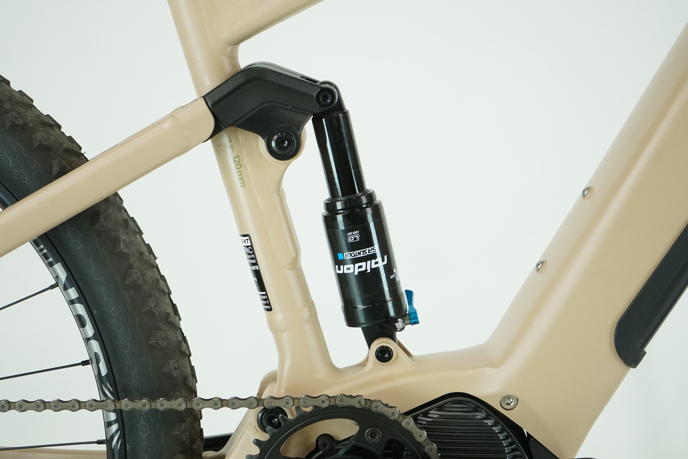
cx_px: 344
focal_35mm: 70
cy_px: 230
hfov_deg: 28.8
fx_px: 1338
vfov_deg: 19.5
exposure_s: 1/200
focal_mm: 70
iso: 1600
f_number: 5.6
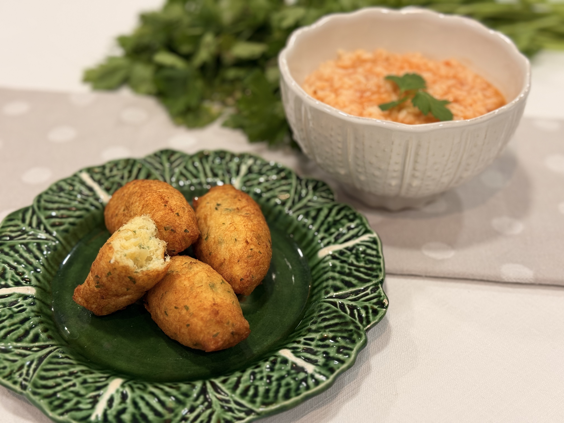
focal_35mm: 48
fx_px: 782
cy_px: 212
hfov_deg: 39.7
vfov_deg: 30.3
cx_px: 282
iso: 64
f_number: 1.78
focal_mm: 6.76
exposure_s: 1/50
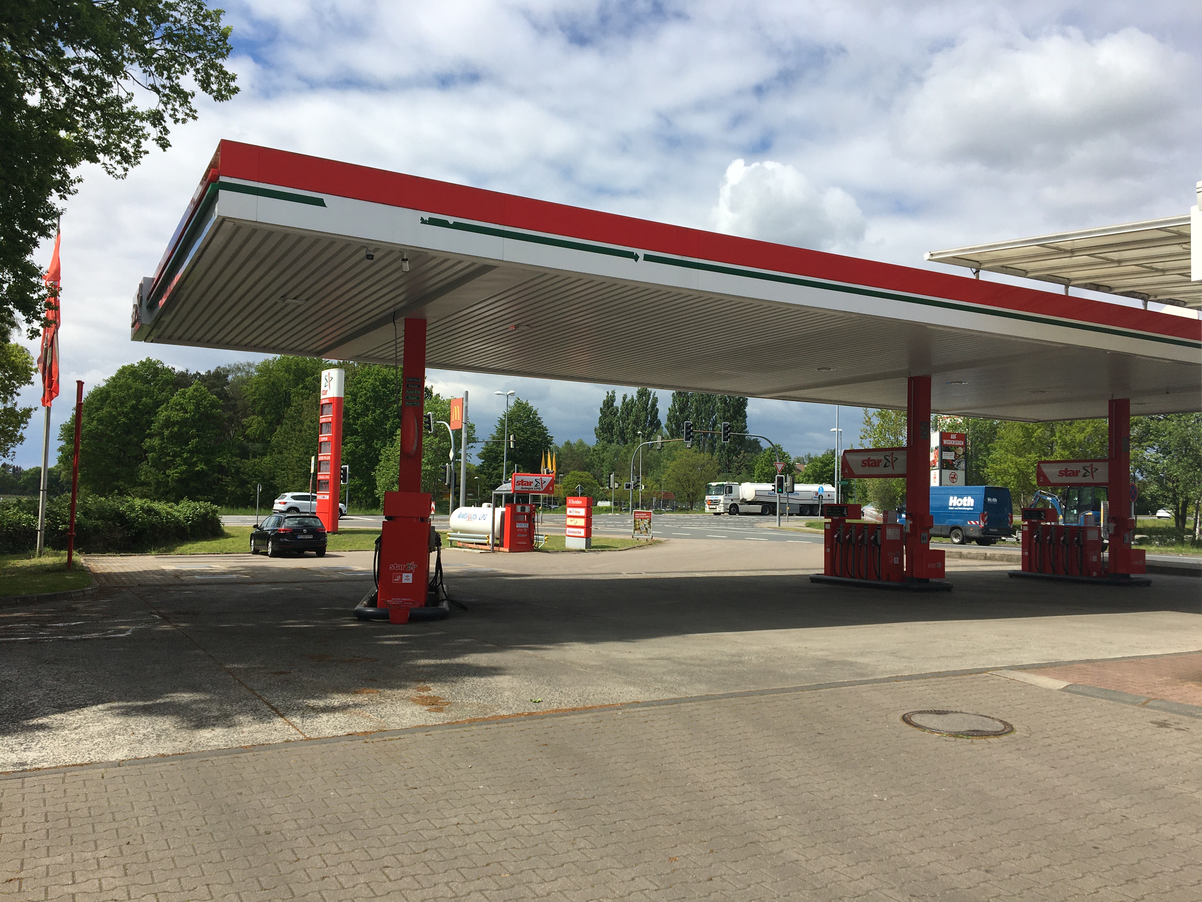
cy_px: 451
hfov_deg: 61.7
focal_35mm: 29
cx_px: 601
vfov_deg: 48.2
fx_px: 1007
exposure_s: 1/2404
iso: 25
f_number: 2.2
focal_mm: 4.15
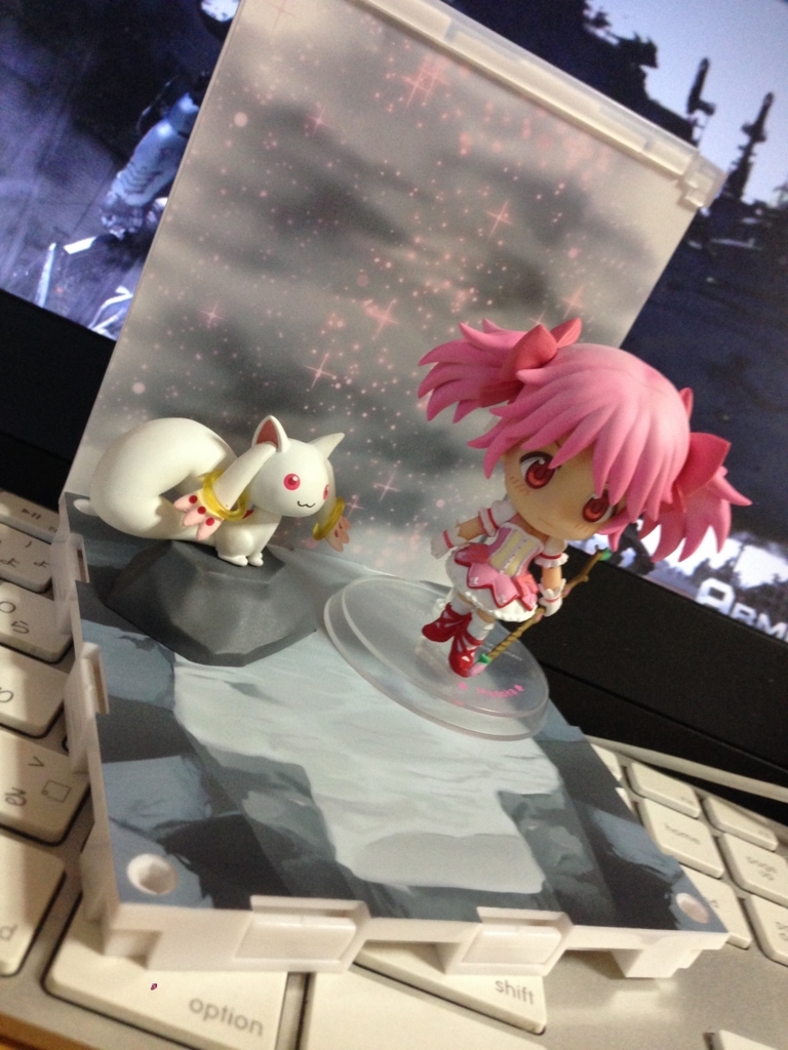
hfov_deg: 42.9
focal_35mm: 33
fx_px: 1002
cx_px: 394
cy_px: 525
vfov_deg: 55.4
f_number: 2.4
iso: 200
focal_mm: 4.12
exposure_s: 1/20
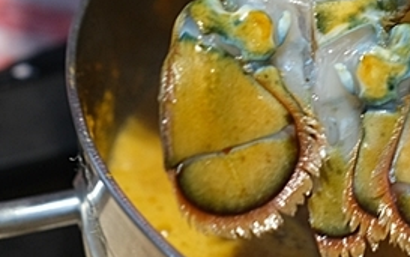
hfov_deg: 18.0
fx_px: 1241
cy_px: -96
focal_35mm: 111
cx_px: 461
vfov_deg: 11.4
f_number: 3.2
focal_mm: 23
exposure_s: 1/34
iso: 500
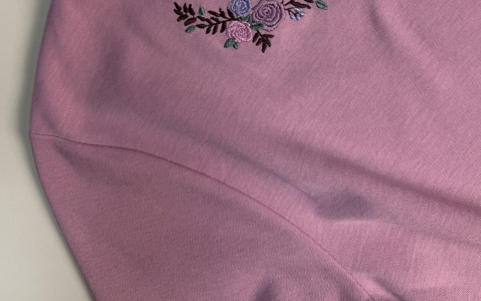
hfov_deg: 52.7
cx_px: 260
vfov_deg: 30.7
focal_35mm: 37
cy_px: -31
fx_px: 485
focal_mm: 6.76
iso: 80
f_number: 1.78
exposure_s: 1/403
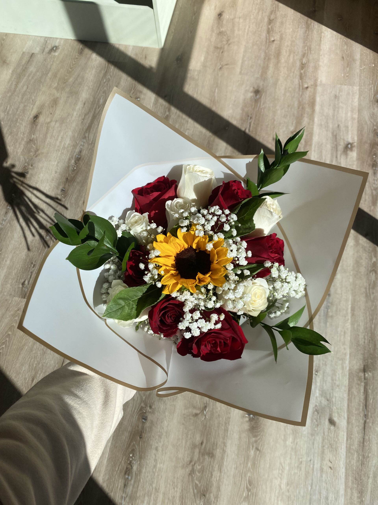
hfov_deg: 53.1
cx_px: 189
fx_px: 379
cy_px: 252
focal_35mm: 26
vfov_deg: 67.3
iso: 32
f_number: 1.8
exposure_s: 1/3610
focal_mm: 4.25
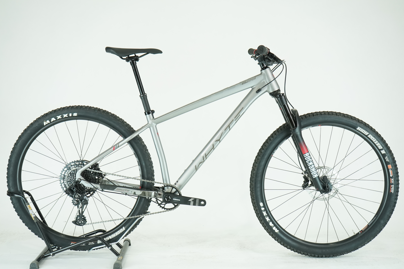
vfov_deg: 26.0
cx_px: 202
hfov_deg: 38.2
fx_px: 584
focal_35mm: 52
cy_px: 134
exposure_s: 1/200
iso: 1600
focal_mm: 52
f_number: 5.6
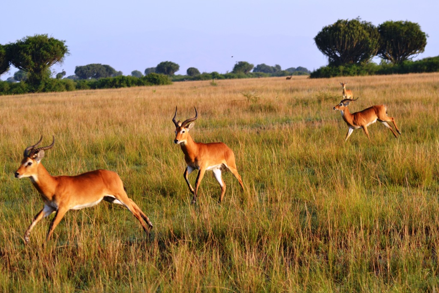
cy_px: 146
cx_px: 220
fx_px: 1281
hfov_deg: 19.5
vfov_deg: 13.0
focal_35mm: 105
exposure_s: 1/500
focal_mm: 70
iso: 320
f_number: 5.6
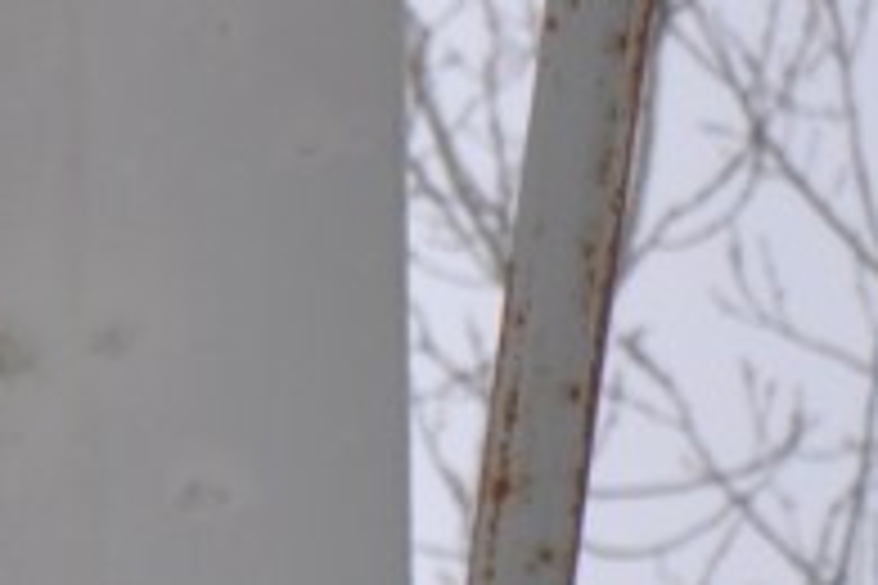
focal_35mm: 933
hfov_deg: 2.2
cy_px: 144
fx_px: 22752
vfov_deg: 1.5
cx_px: -1657
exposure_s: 1/400
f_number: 10
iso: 200
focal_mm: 105
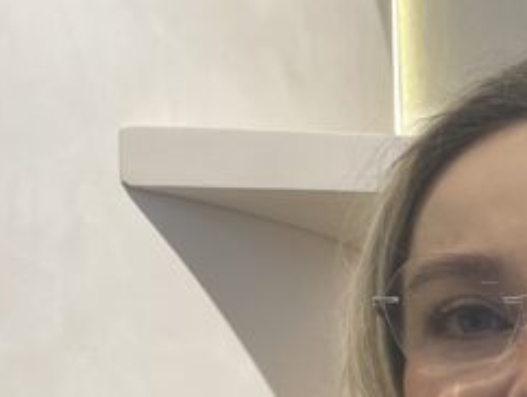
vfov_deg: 12.3
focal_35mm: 110
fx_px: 1676
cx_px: 986
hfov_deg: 15.1
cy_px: 729
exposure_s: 1/100
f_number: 1.6
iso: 80
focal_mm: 4.2
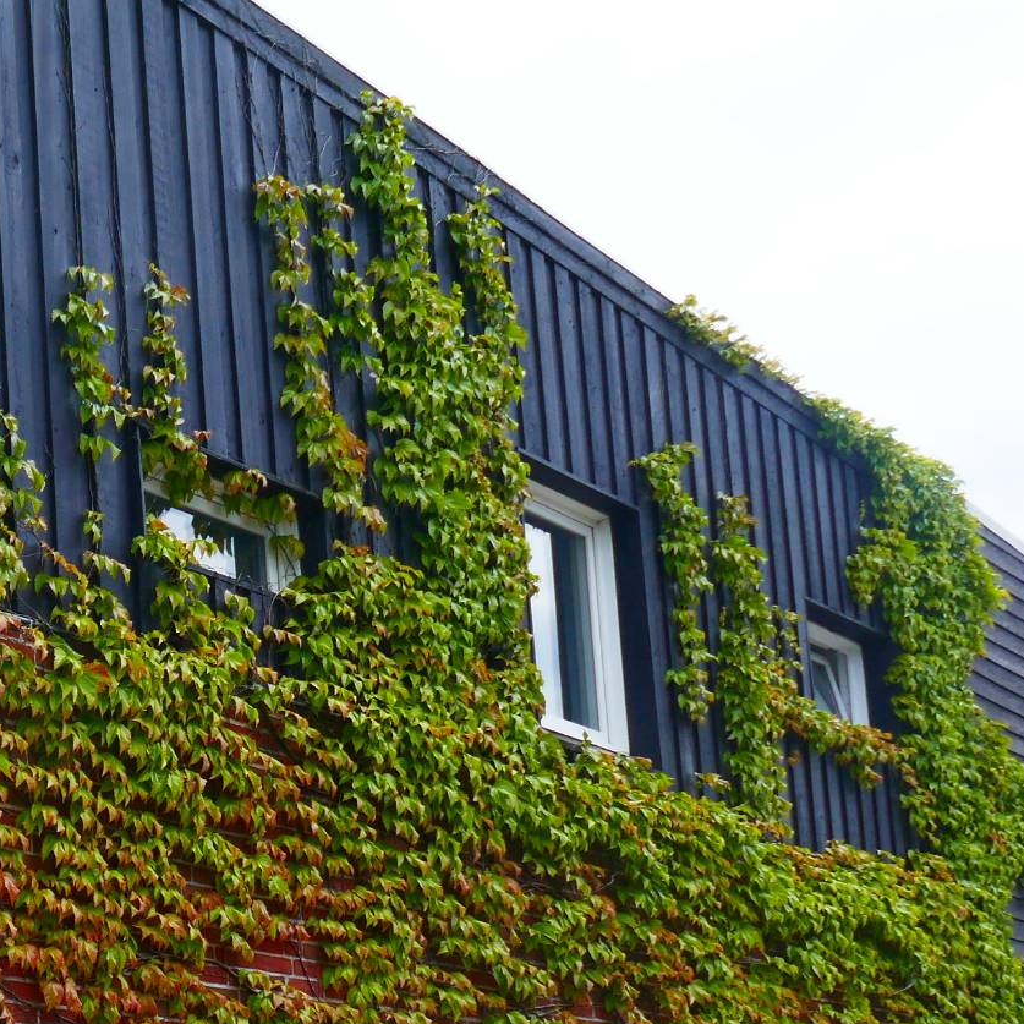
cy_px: 964
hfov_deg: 23.5
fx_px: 2175
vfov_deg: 25.5
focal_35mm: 65
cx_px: -299
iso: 125
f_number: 5
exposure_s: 1/500
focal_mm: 9.1
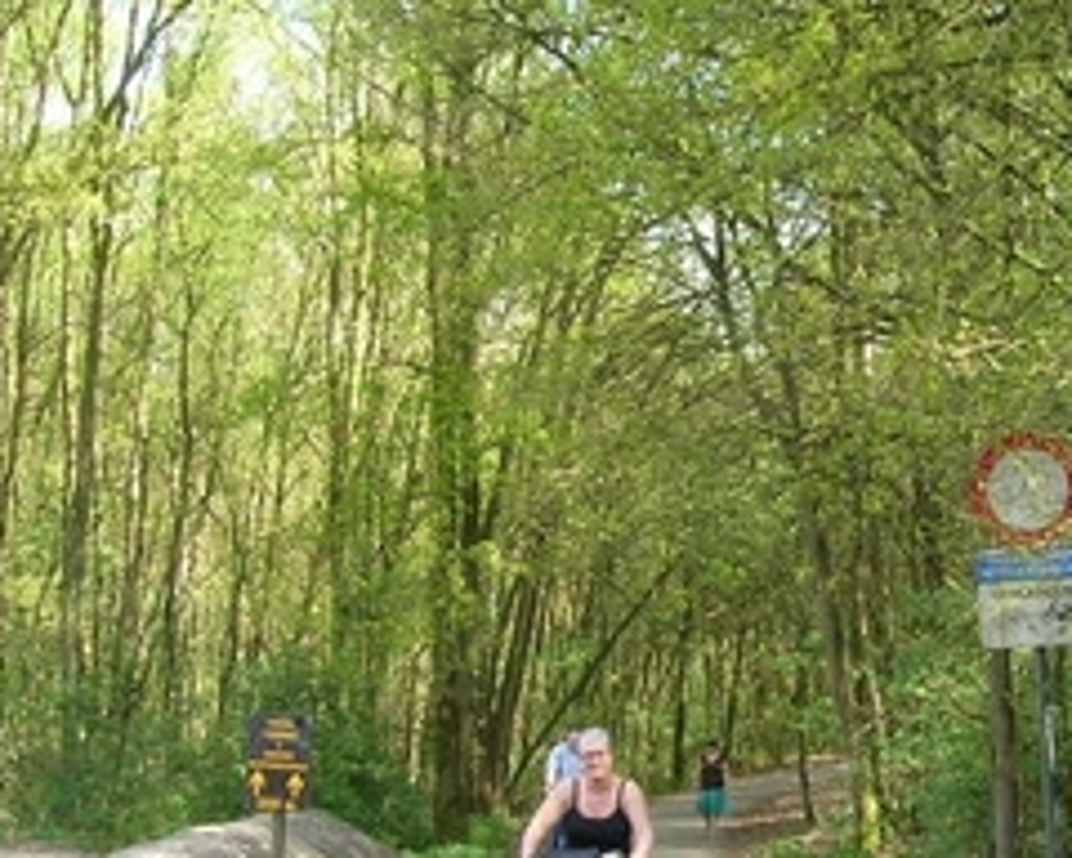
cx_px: 974
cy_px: 478
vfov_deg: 18.5
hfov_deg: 22.4
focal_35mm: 83
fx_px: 2633
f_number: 4.9
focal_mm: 5.7
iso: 50
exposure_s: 1/34
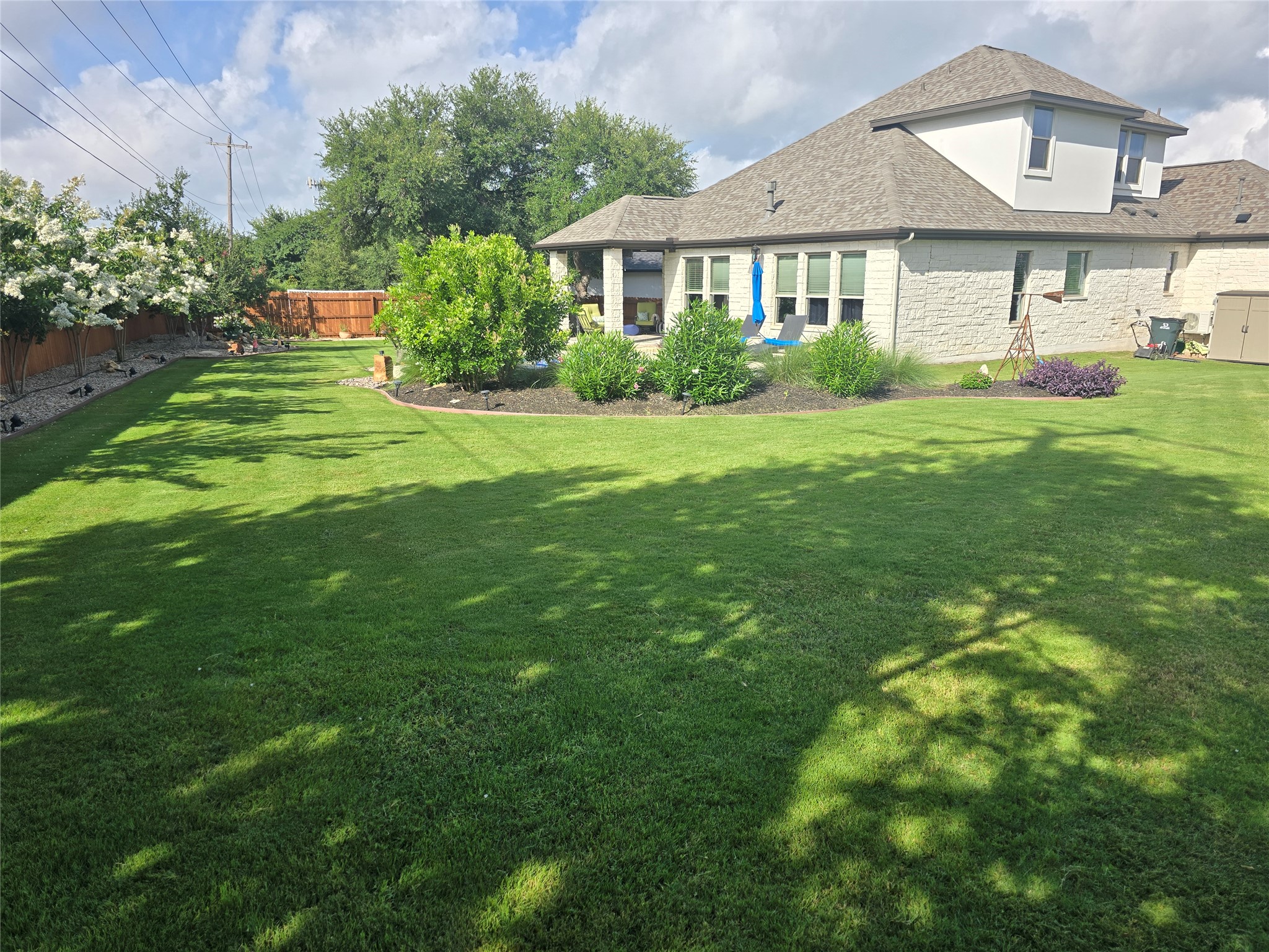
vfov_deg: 58.9
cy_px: 476
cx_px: 634
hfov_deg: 73.9
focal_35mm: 23
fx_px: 843
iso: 12
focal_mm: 6.3
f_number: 1.7
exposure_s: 1/528
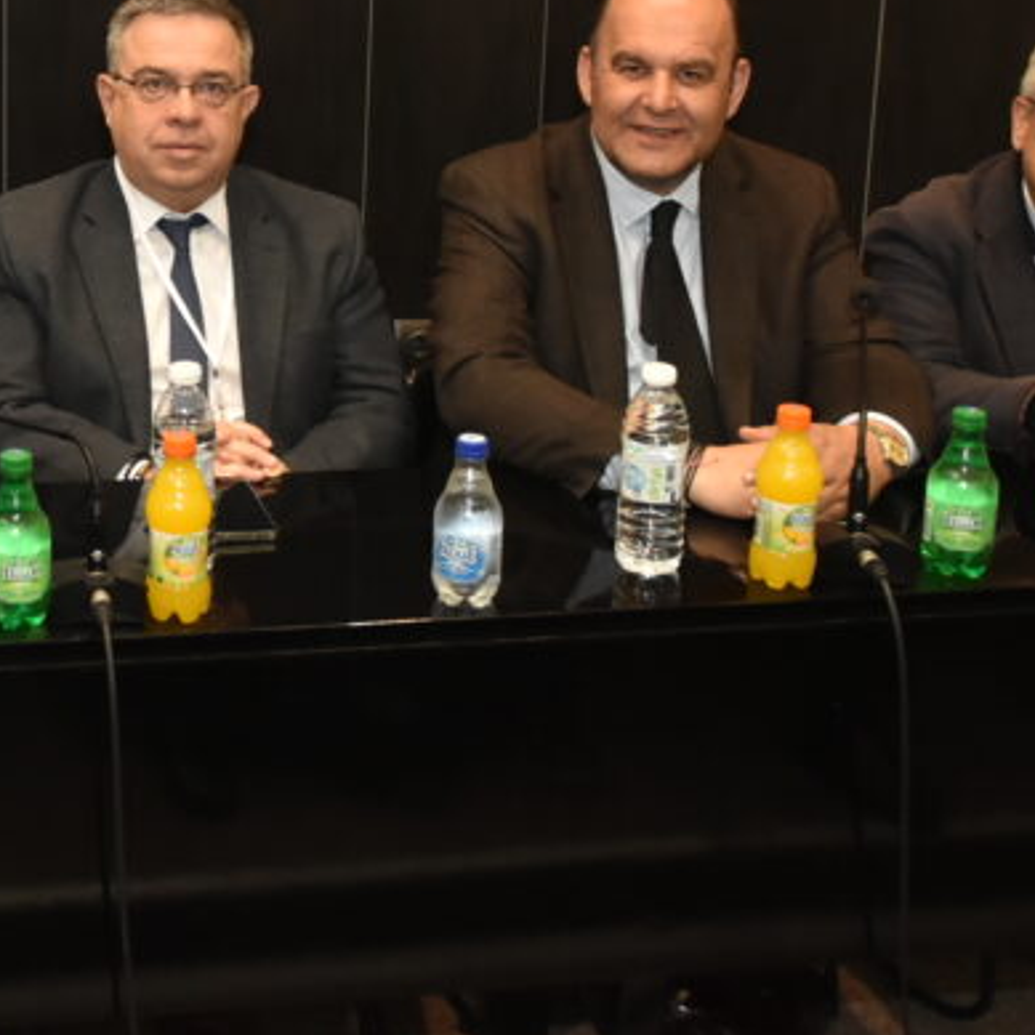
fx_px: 1932
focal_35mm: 57
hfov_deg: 28.3
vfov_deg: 29.1
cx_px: 16
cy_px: 165
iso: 1600
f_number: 3.5
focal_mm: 17
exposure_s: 1/250
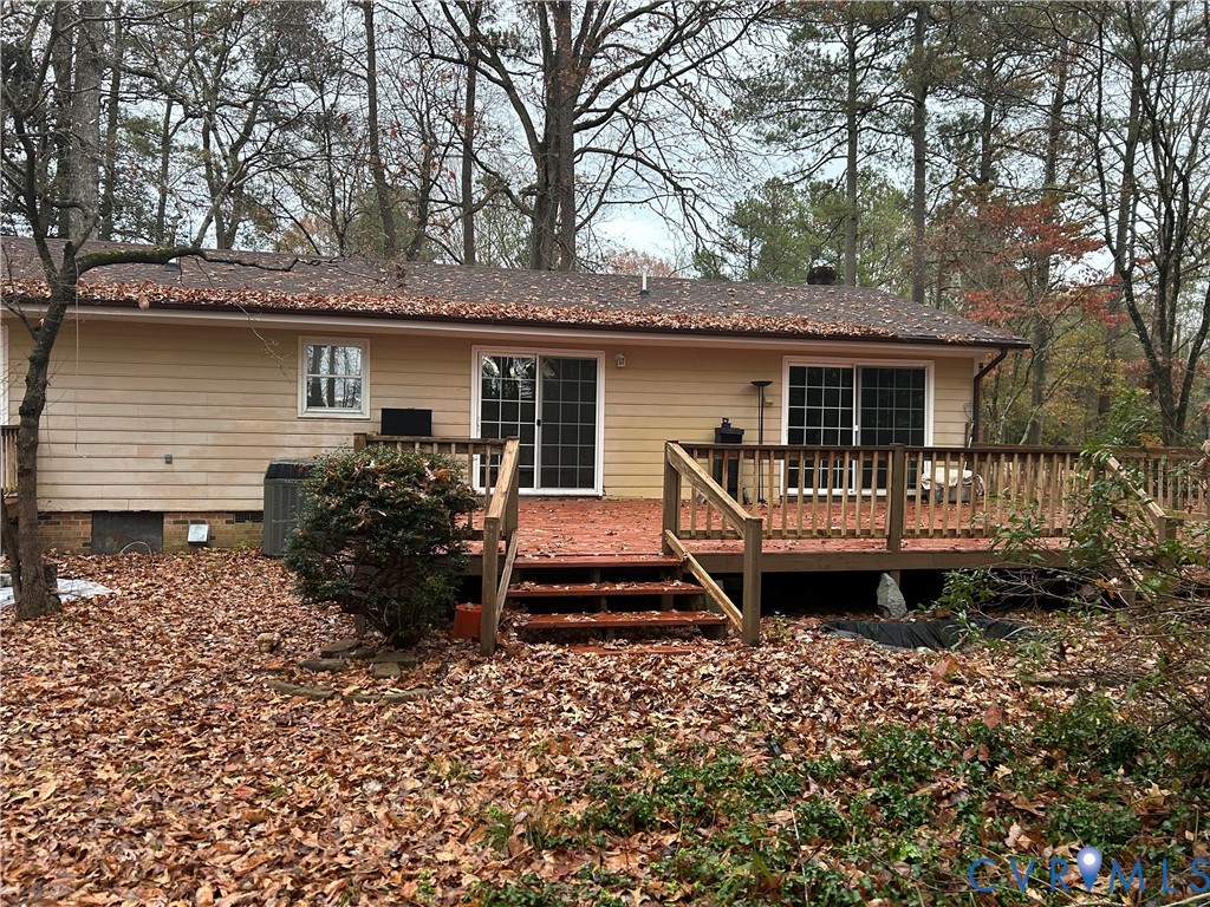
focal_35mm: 26
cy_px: 454
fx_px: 909
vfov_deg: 53.1
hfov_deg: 67.3
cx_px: 605
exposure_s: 1/62
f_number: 1.5
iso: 125
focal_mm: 5.7
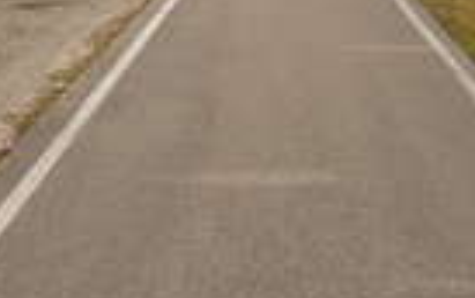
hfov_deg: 11.6
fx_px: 2281
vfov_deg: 7.2
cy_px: -315
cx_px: -146
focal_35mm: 176
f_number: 4.9
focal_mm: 6.3
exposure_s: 1/483
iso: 79
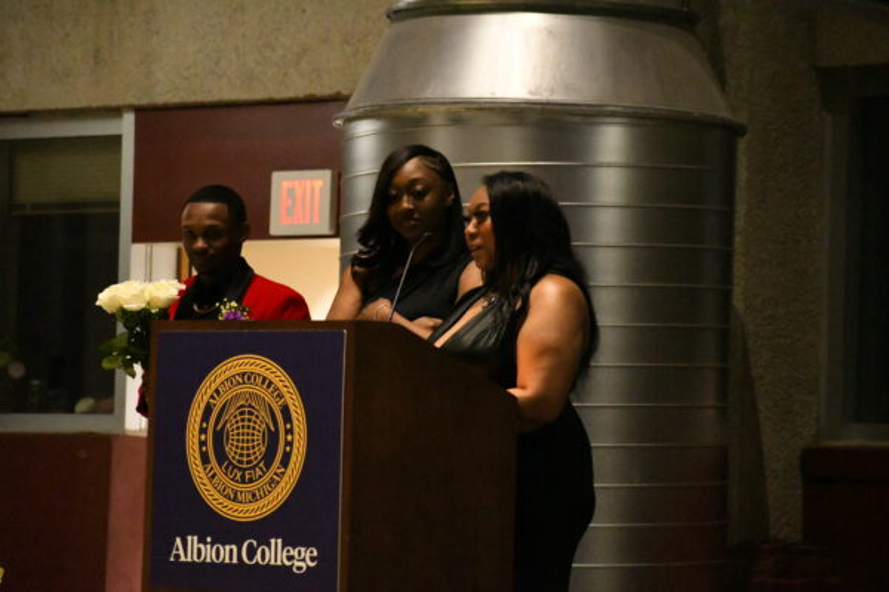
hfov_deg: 11.8
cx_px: 444
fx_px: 4296
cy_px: 296
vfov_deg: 7.9
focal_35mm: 174
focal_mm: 116
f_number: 5
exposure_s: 1/320
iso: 25600
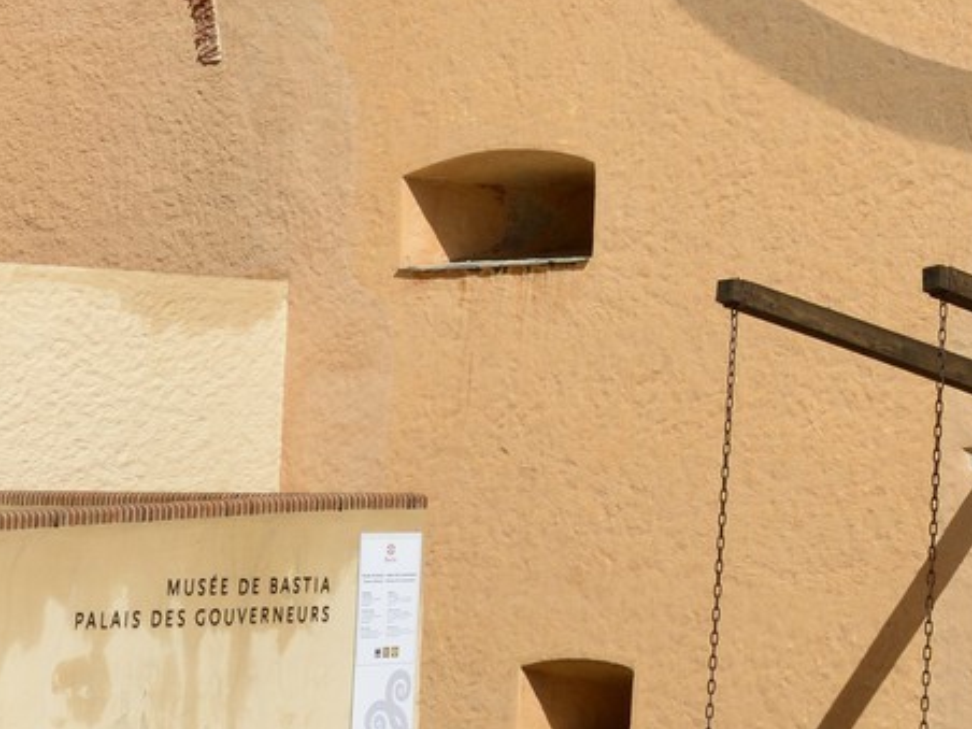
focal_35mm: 136
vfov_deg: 10.4
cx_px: 1111
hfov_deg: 14.1
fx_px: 3819
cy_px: -505
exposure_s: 1/250
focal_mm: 40
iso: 200
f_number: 13
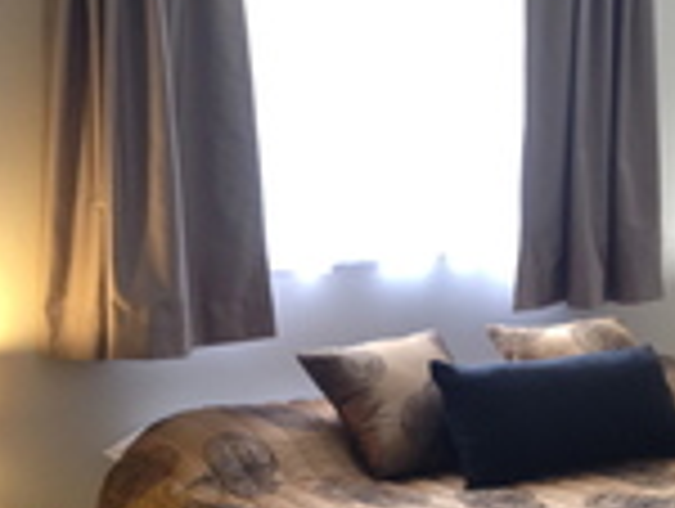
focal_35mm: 88
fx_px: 1719
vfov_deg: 16.6
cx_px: 459
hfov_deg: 22.1
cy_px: 459
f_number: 2.4
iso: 80
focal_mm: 4.12
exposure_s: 1/20
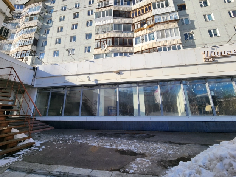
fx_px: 89
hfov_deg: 106.2
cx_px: 118
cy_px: 88
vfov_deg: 89.9
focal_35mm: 13
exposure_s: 1/1493
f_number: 2.2
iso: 50
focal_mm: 2.2
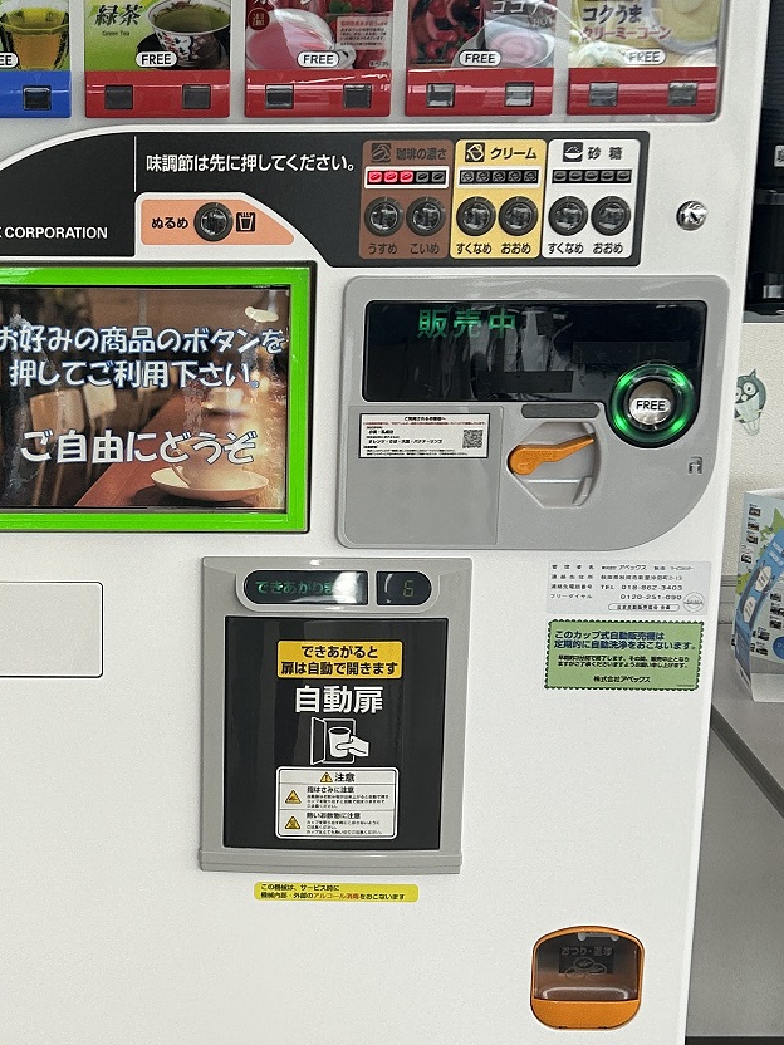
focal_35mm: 63
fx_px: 1902
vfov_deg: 30.7
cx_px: 129
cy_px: 486
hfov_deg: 22.9
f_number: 1.5
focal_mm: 5.7
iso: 50
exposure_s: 1/389
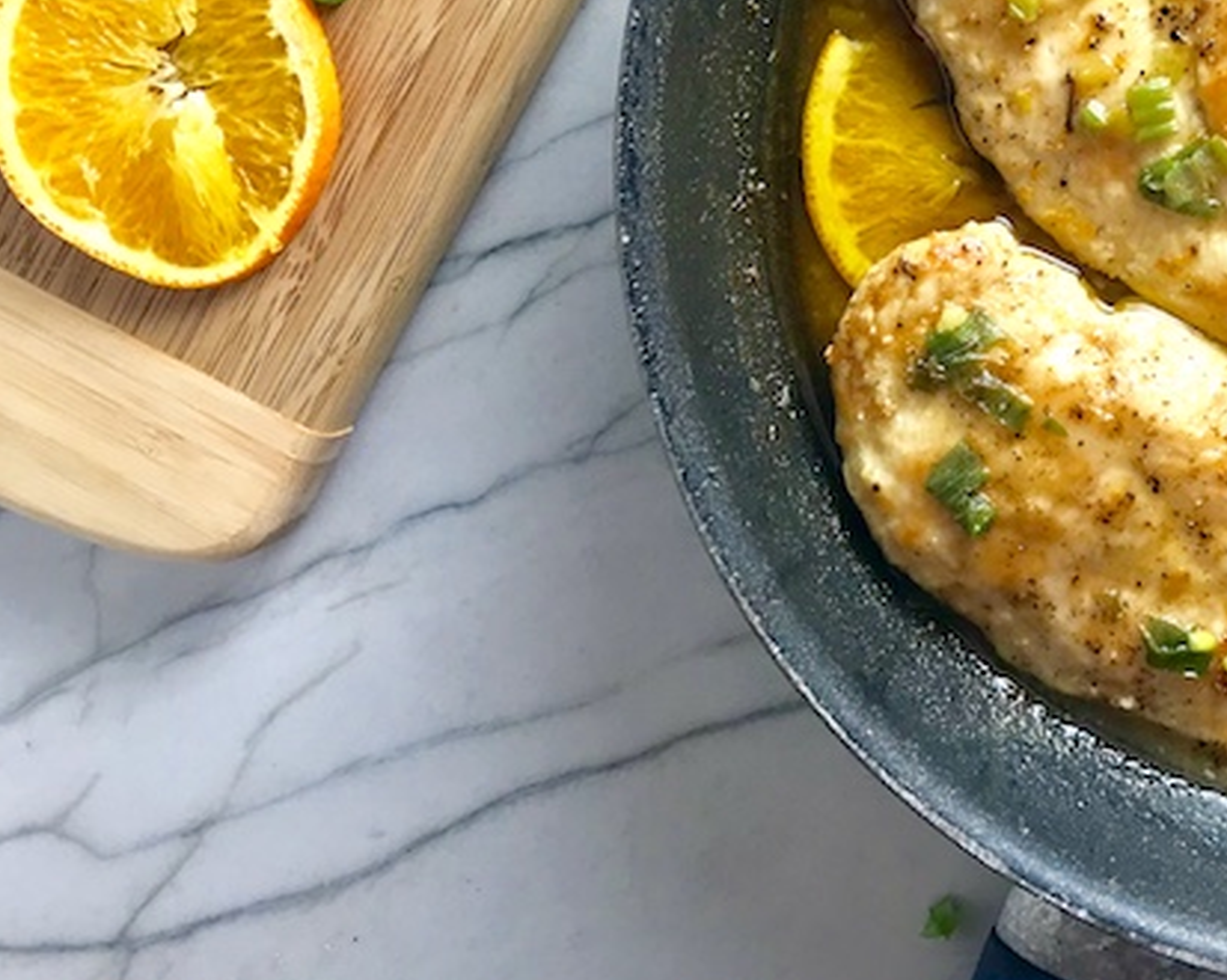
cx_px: 1156
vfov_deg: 27.6
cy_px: 110
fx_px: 1924
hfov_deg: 33.1
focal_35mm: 53
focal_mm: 3.99
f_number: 1.8
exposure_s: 1/60
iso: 25
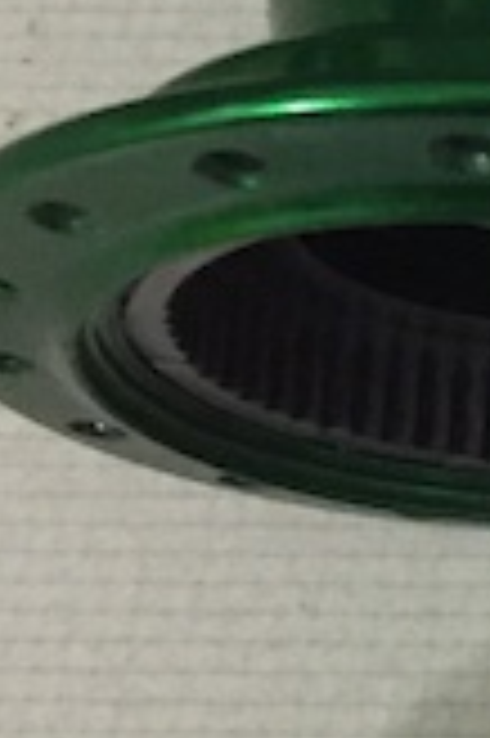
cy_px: 153
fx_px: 3007
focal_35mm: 147
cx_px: 1259
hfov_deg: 8.4
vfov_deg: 13.9
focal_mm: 4.15
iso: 250
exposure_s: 1/15
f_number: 2.2
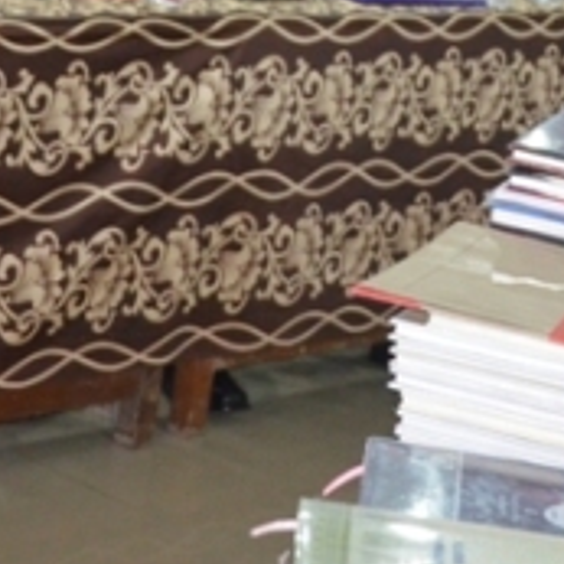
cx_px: 450
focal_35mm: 141
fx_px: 2599
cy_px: 176
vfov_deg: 12.4
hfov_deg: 12.3
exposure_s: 1/60
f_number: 3.8
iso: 2200
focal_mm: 24
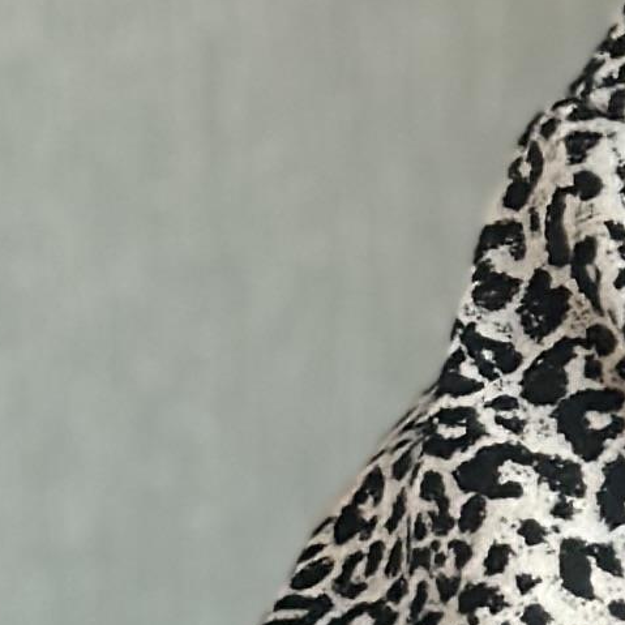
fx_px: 7292
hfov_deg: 4.7
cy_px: 558
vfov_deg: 4.9
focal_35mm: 357
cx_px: 1870
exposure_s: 1/60
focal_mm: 6.86
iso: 250
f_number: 1.78
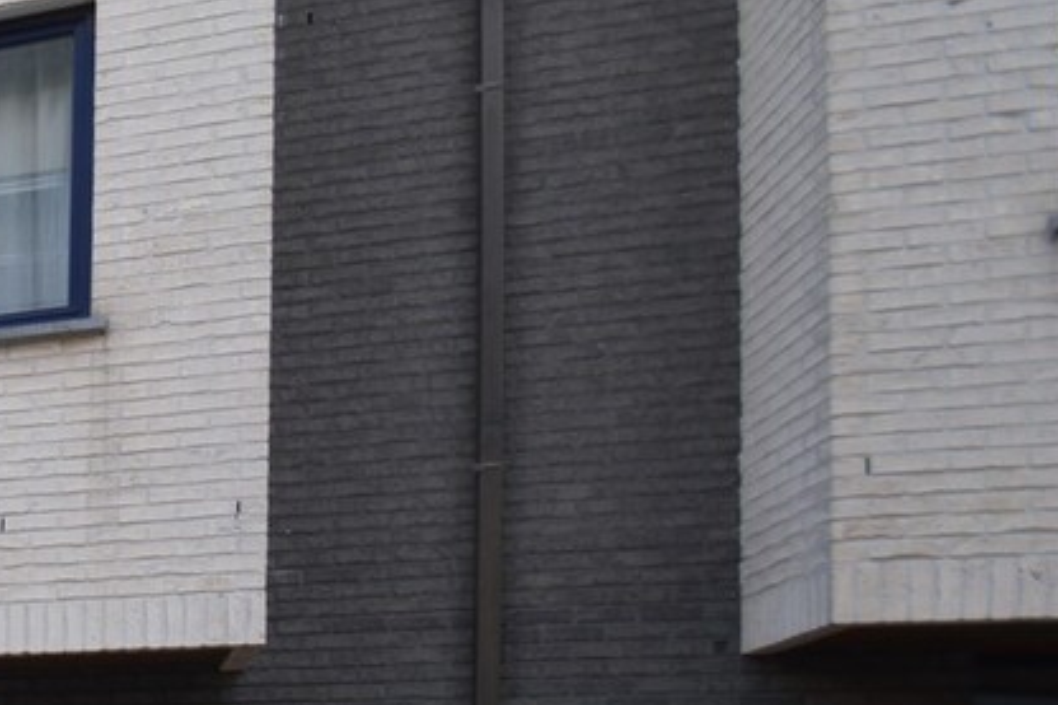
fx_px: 3437
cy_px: 830
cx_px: -551
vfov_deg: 11.5
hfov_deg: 16.0
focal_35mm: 117
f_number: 5.6
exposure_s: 1/125
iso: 160
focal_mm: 24
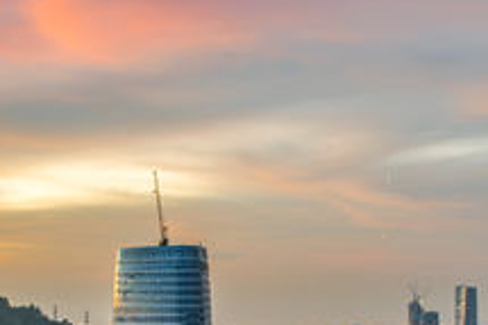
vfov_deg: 19.5
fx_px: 908
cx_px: 173
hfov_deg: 29.9
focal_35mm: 67
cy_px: 347
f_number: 16
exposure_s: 3
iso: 100
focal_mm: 24
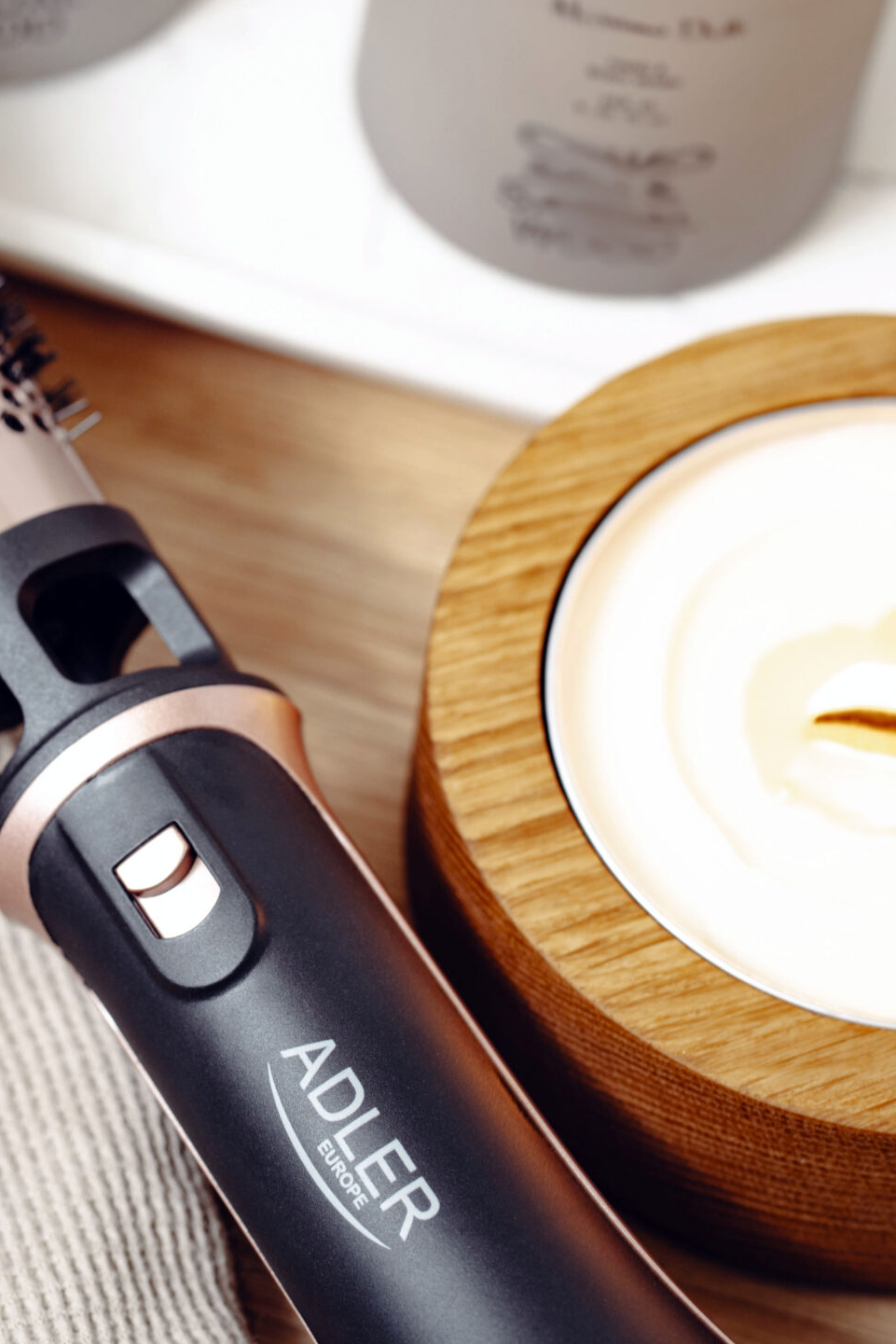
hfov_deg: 9.1
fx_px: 5636
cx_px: 158
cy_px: 491
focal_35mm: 151
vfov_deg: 13.6
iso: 200
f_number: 4.5
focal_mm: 85
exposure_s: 1/30
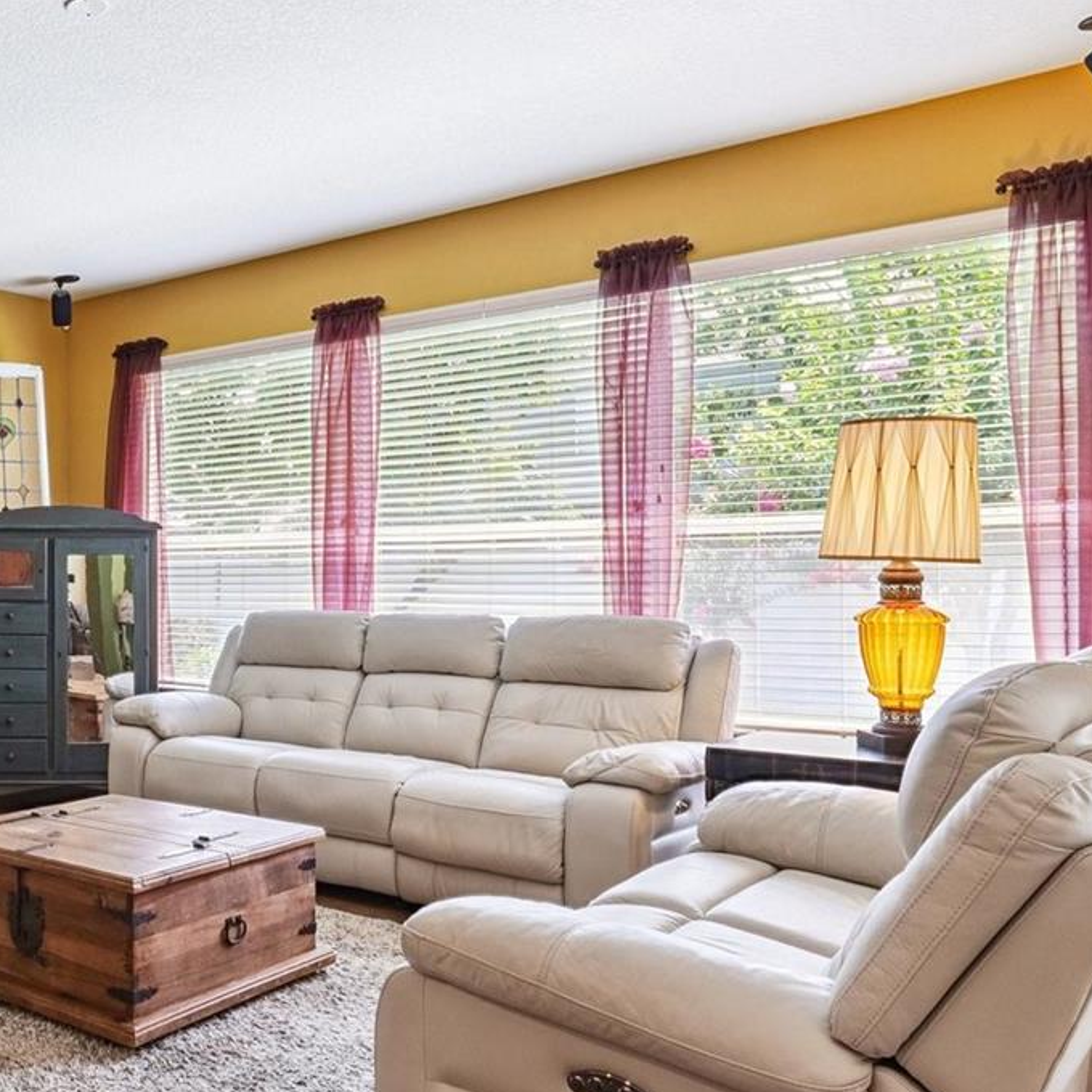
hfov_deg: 45.9
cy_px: 596
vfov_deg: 51.0
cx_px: 98
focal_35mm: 32
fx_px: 1142
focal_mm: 16
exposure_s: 1/30
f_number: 8
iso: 400
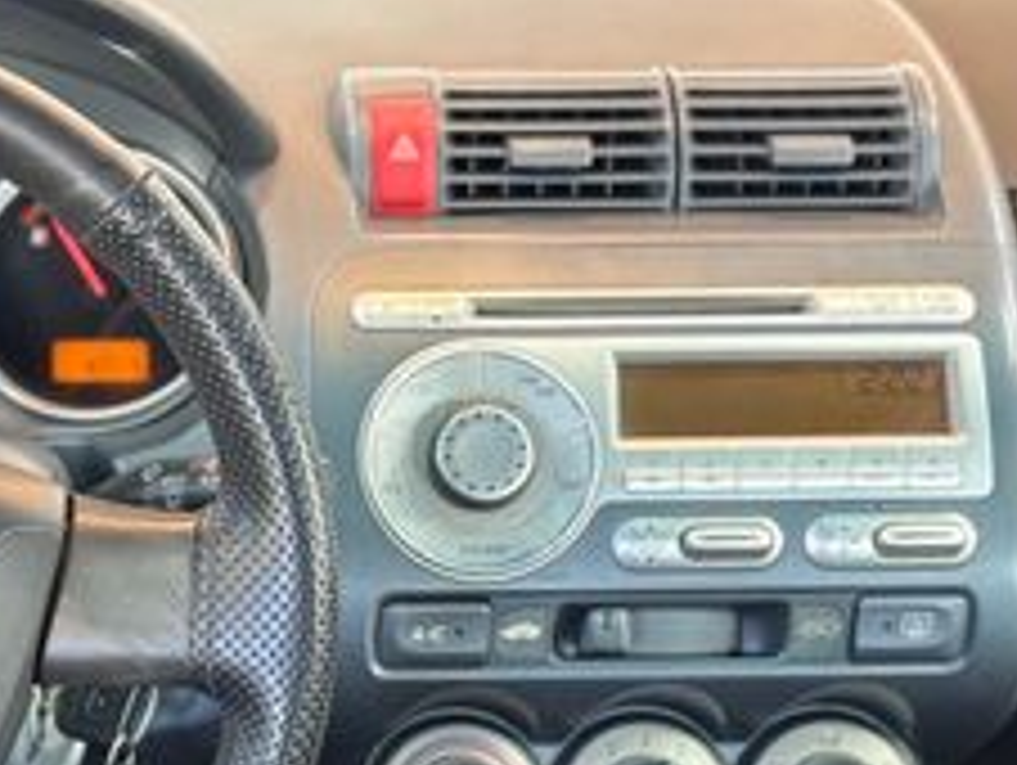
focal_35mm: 108
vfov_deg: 13.6
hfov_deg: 18.0
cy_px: 716
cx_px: 144
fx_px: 3176
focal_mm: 5.96
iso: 200
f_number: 1.6
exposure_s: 1/40
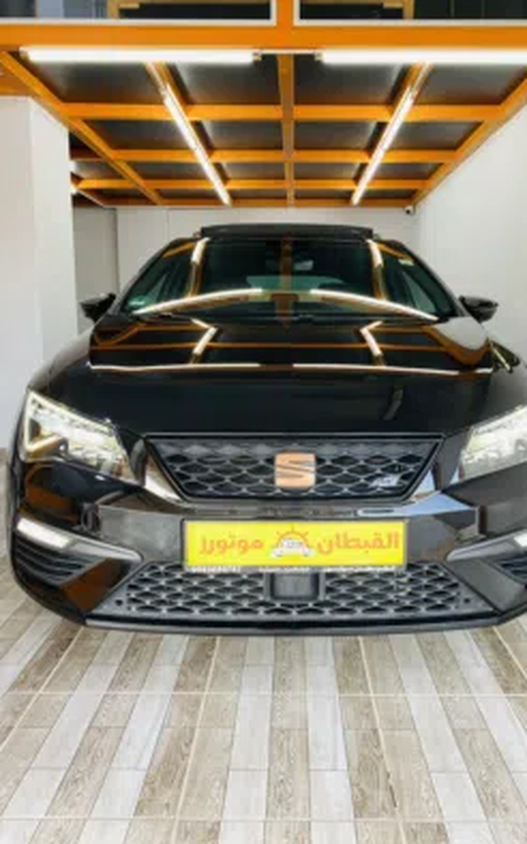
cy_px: 420
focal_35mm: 28
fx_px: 644
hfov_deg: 44.4
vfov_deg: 66.5
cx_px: 296
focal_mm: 4.25
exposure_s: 1/100
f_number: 1.8
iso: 40
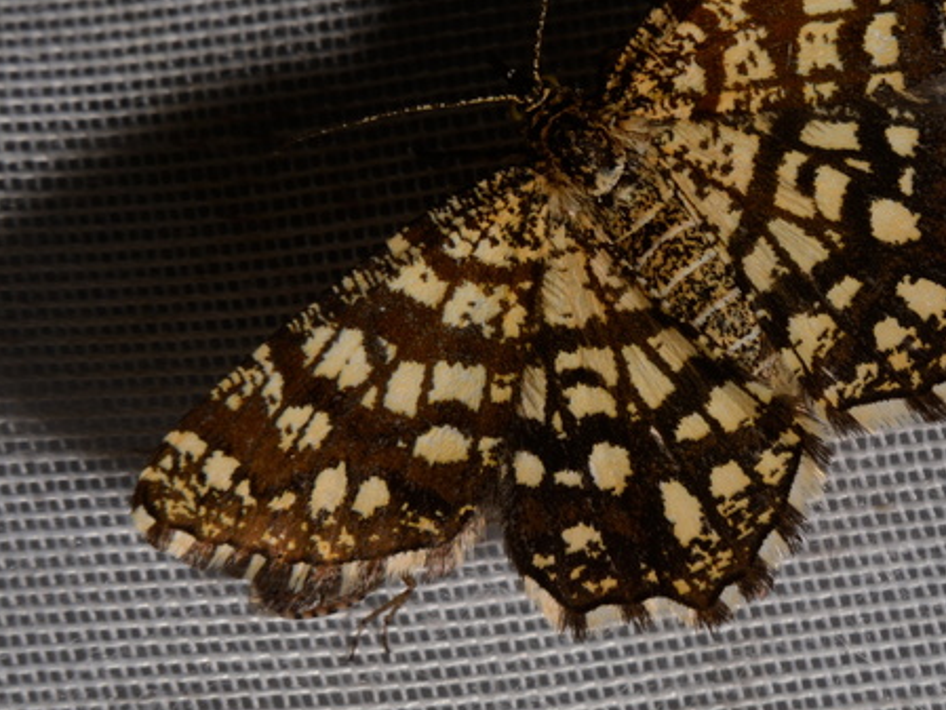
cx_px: 754
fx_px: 5900
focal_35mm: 216
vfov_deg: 6.9
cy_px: 329
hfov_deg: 9.1
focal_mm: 85
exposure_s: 1/60
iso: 100
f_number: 25
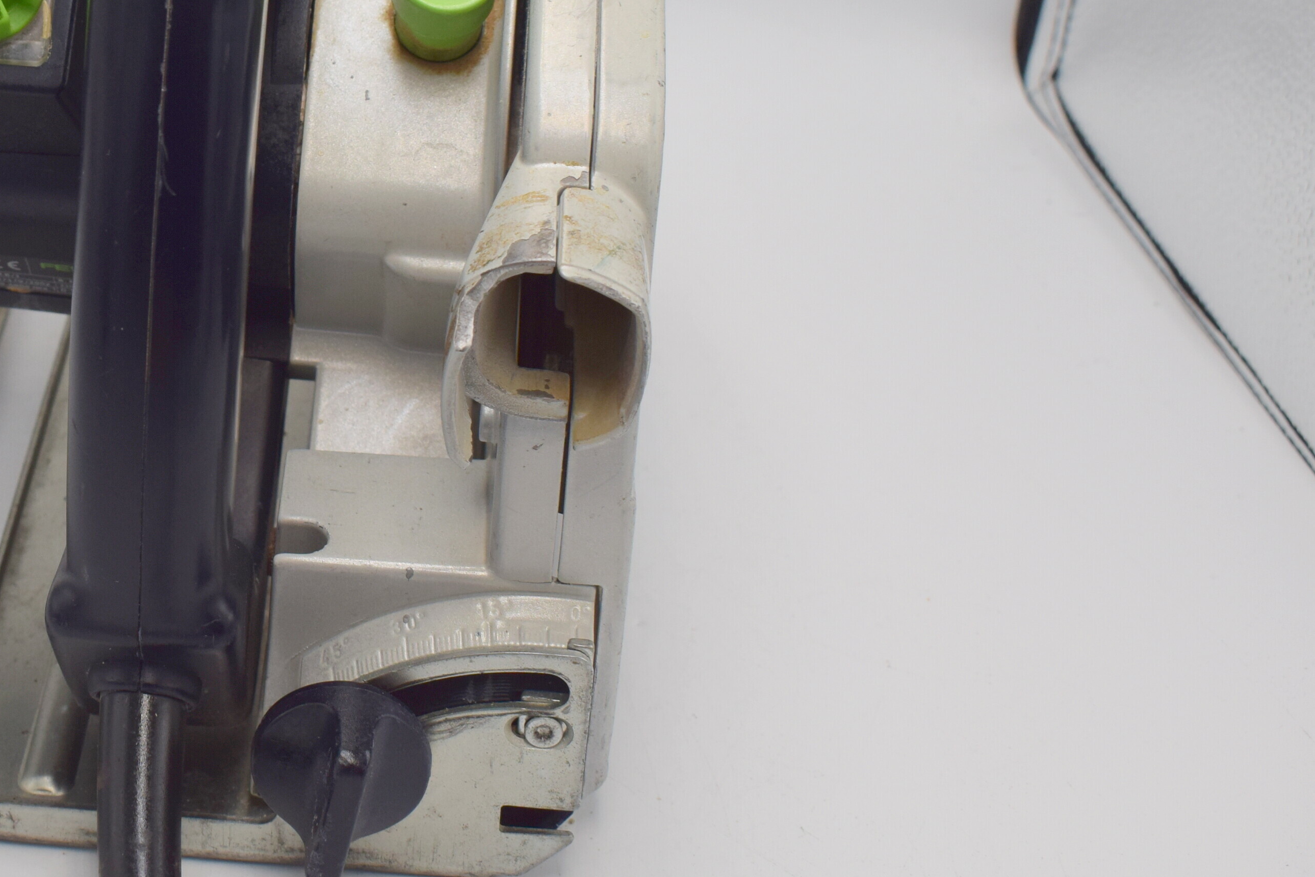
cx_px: 201
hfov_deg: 28.8
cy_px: 212
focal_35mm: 68
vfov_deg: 19.9
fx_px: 2484
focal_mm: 26
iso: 400
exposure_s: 1/250
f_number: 8
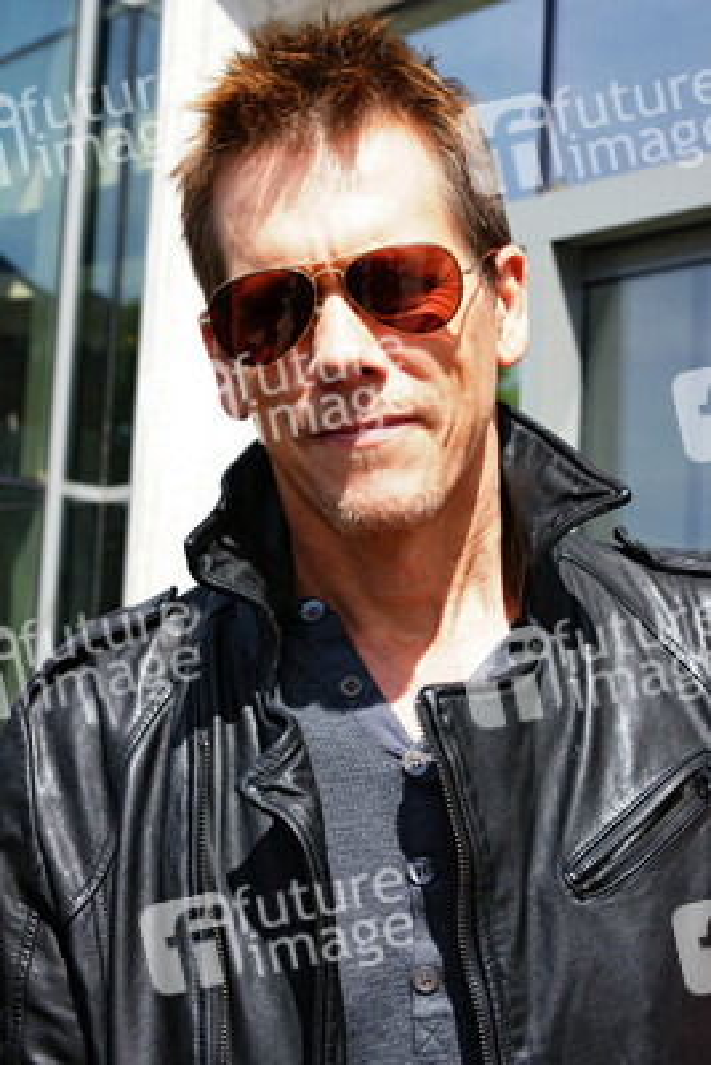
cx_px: 356
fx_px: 1776
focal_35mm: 60
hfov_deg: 22.6
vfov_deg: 33.4
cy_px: 532
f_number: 8
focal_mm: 40
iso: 400
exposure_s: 1/400
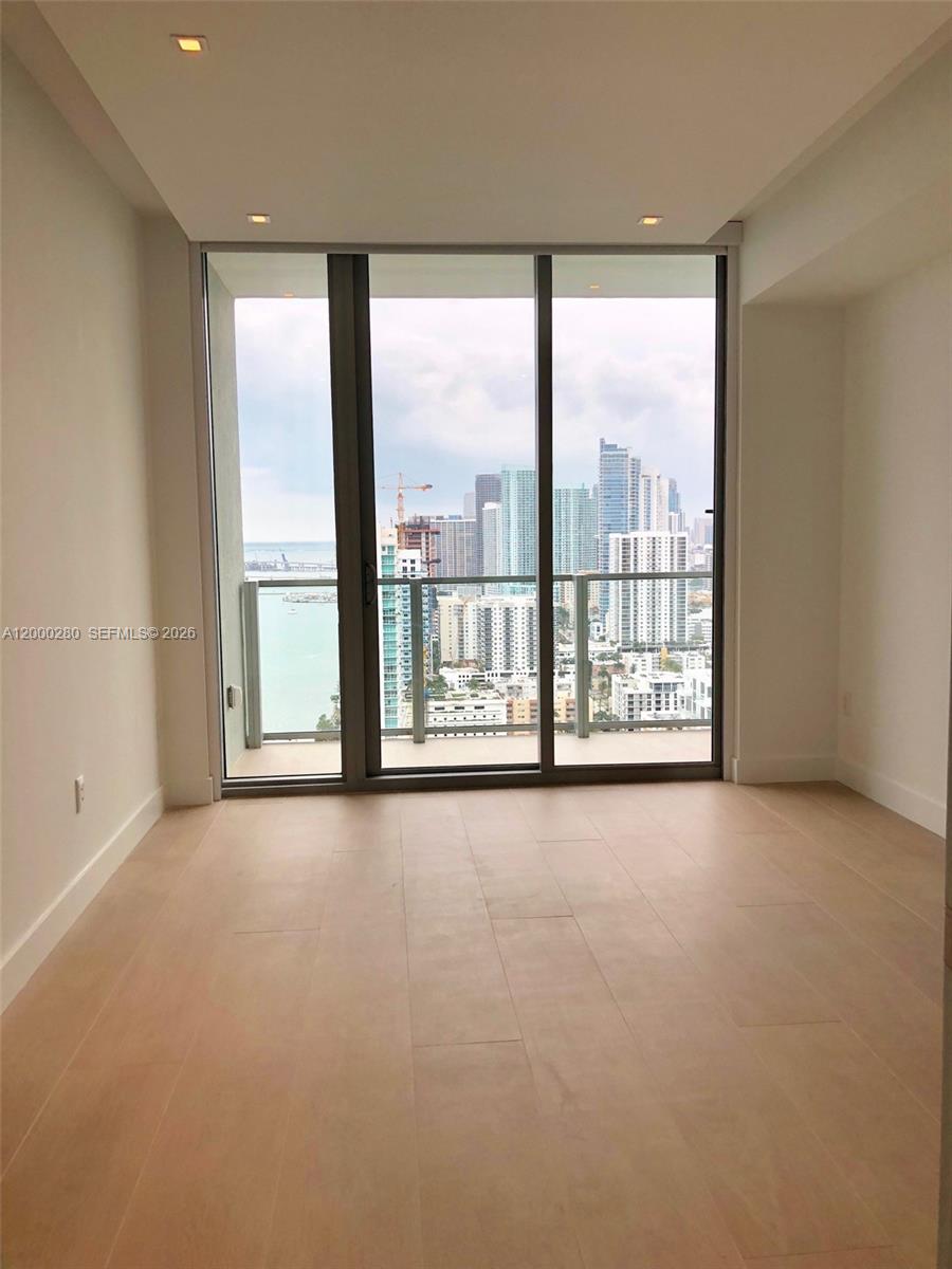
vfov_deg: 63.4
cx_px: 476
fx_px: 1027
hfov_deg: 49.7
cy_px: 634
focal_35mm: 28
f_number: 1.8
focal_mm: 4
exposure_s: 1/426
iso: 20
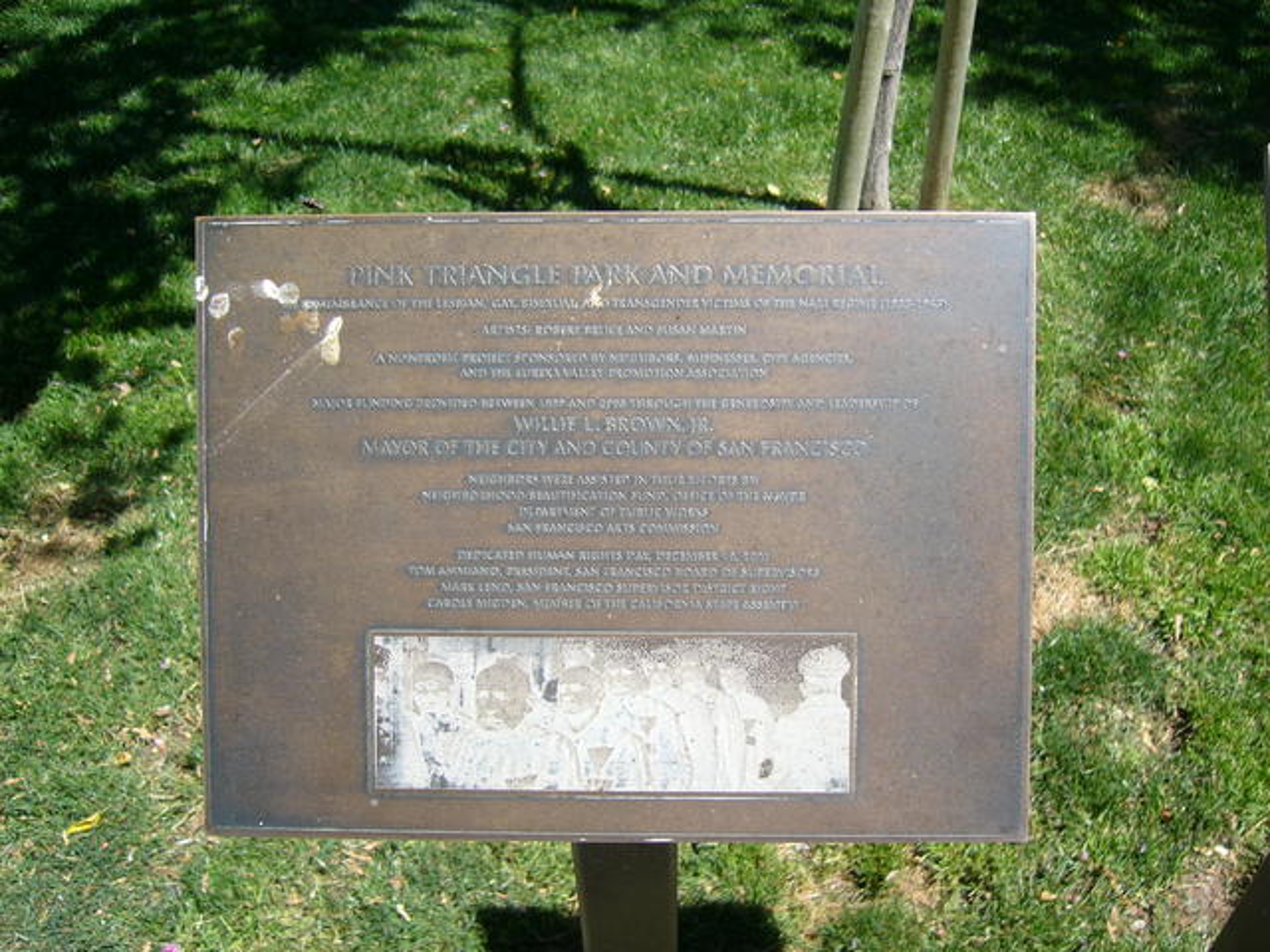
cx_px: 635
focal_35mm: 35
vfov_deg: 40.7
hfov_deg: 52.6
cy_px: 476
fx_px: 1284
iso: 50
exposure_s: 1/500
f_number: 2.8
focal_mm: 5.8
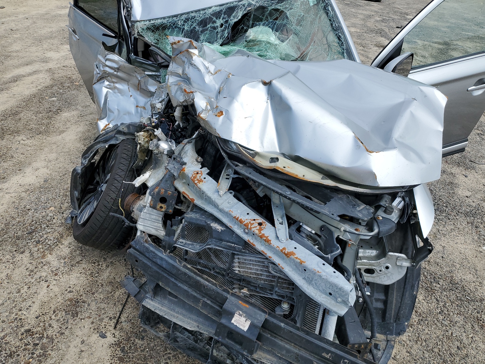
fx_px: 364
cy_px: 182
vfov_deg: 53.1
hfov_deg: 67.3
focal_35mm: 26
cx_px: 242
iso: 50
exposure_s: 1/3333
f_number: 1.5
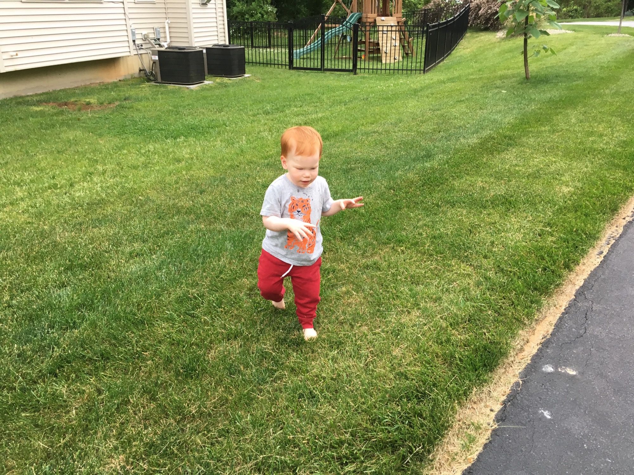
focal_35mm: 29
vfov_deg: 48.2
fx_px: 531
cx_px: 317
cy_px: 238
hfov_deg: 61.7
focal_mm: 4.15
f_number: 2.2
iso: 25
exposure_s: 1/30
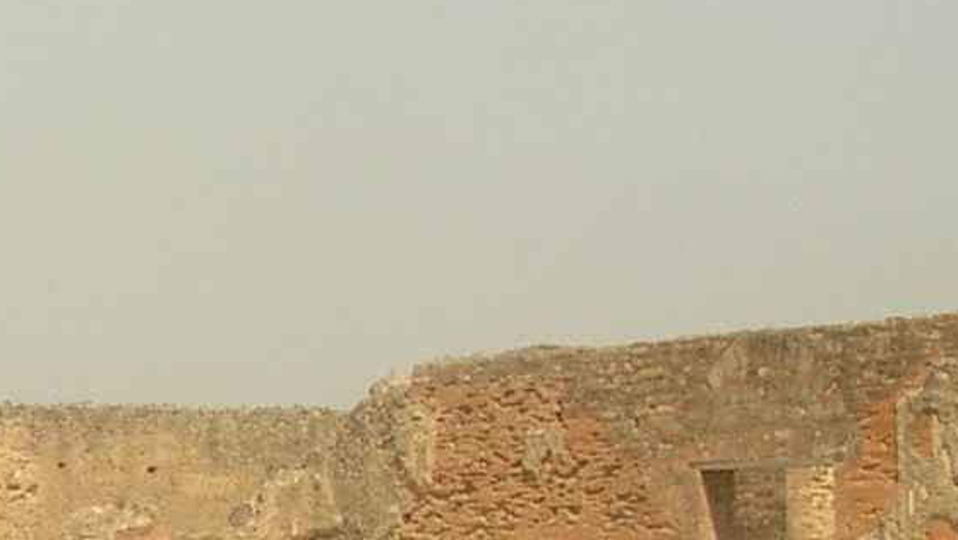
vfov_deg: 6.5
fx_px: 4752
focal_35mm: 187
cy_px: 581
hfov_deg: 11.1
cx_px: -473
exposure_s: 1/284
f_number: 6.1
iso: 50
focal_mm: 7.1
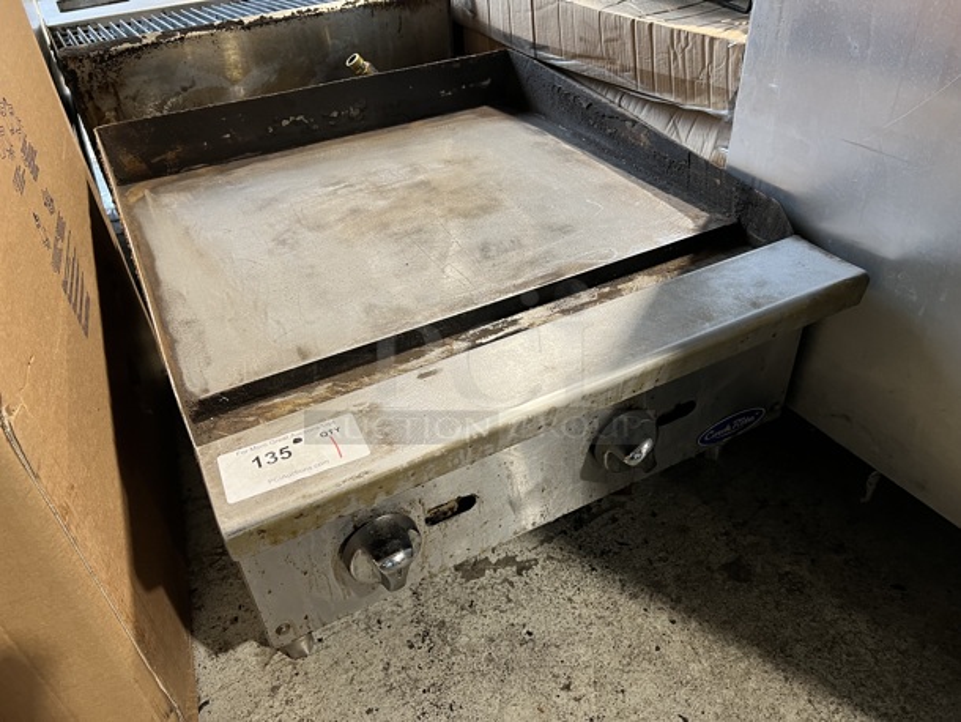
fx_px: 722
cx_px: 480
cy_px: 361
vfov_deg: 53.1
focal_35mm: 26
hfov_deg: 67.3
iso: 200
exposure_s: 1/60
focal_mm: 5.7
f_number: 1.5
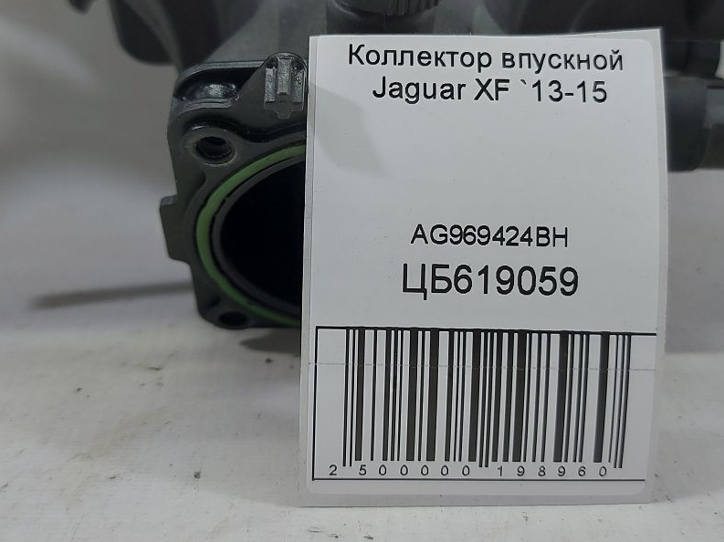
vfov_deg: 34.2
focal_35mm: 42
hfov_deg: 44.8
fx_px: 878
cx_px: 372
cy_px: 206
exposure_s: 1/60
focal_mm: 5.23
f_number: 1.8
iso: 50
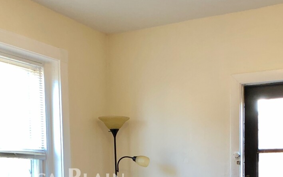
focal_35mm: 86
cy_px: 207
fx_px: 663
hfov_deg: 24.1
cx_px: 166
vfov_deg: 14.7
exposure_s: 1/30
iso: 64
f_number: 1.8
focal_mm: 3.99
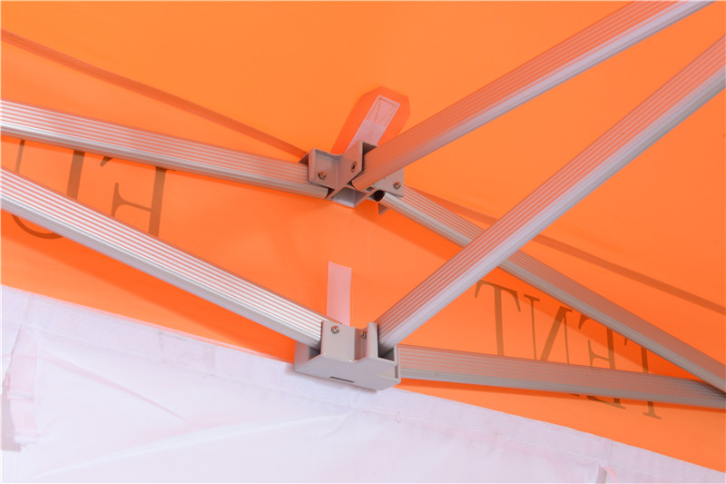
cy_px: 242
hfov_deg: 36.3
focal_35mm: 55
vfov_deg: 24.6
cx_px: 363
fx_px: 1109
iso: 160
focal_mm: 55
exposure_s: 1/100
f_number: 11
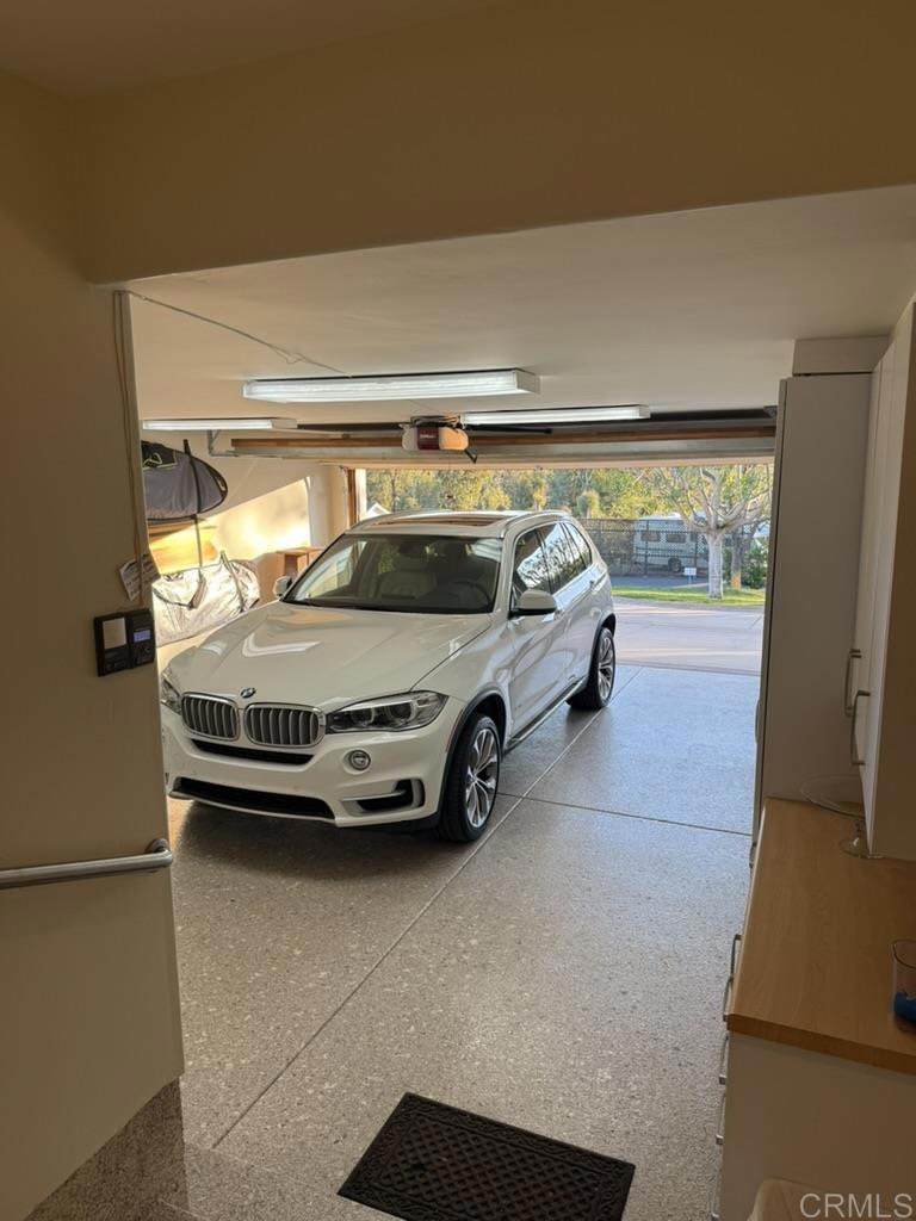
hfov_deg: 56.8
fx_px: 847
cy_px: 610
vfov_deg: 71.6
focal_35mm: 24
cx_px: 458
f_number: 1.78
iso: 50
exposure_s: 1/120
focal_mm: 6.76
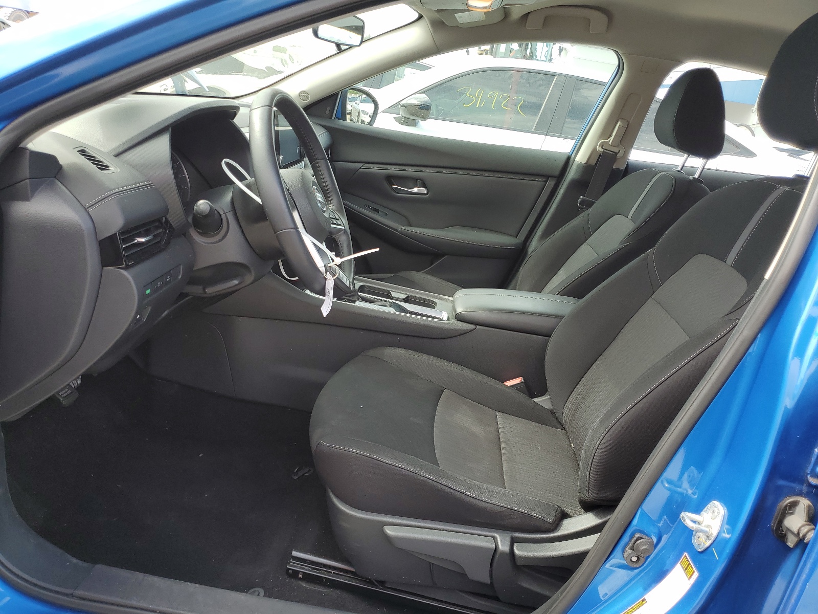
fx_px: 614
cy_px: 307
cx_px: 409
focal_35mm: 26
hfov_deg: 67.3
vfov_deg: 53.1
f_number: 1.5
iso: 50
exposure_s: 1/345
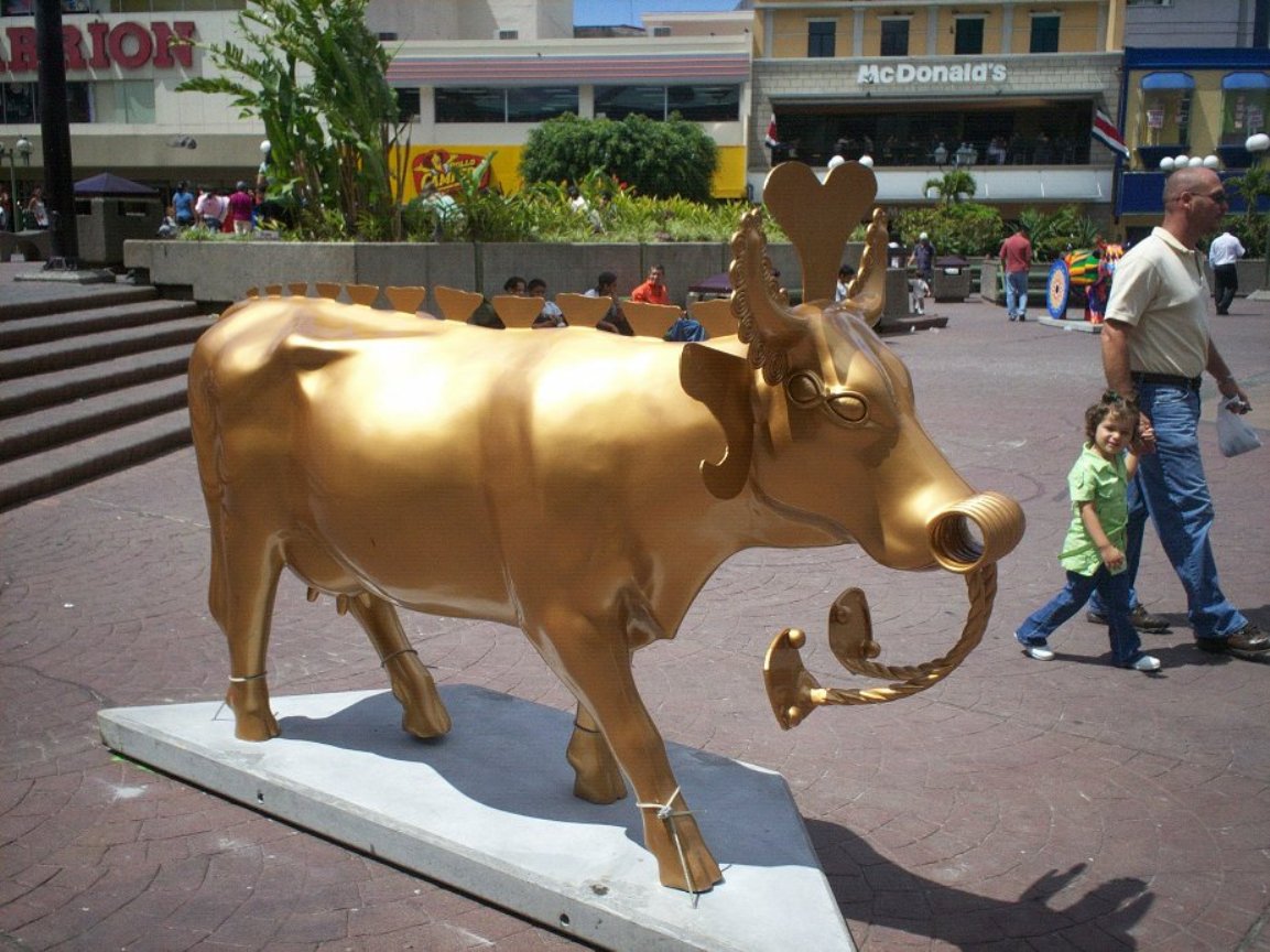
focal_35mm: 36
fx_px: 1320
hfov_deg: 51.4
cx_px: 635
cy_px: 476
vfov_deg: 39.6
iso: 100
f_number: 4.5
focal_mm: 6
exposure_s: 1/836
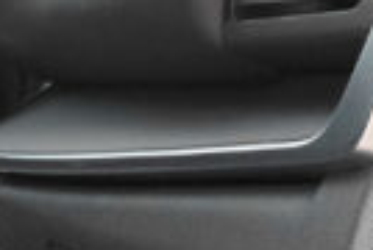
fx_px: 2056
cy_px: 210
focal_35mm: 198
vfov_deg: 7.0
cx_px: -521
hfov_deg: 9.3
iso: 2000
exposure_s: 1/160
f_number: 8
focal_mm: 17
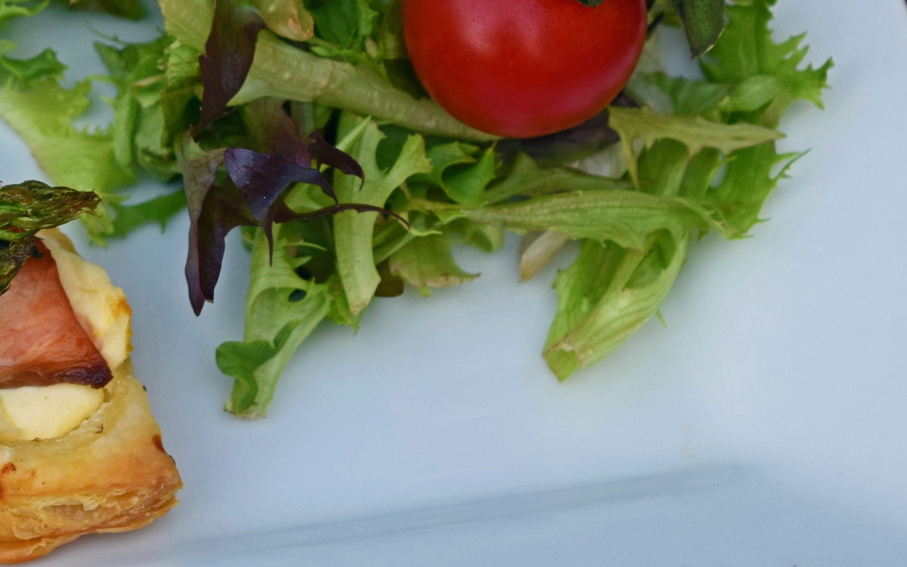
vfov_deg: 7.8
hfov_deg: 12.4
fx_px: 4128
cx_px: -24
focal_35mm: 167
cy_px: 106
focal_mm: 52
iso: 400
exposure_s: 1/200
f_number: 7.1
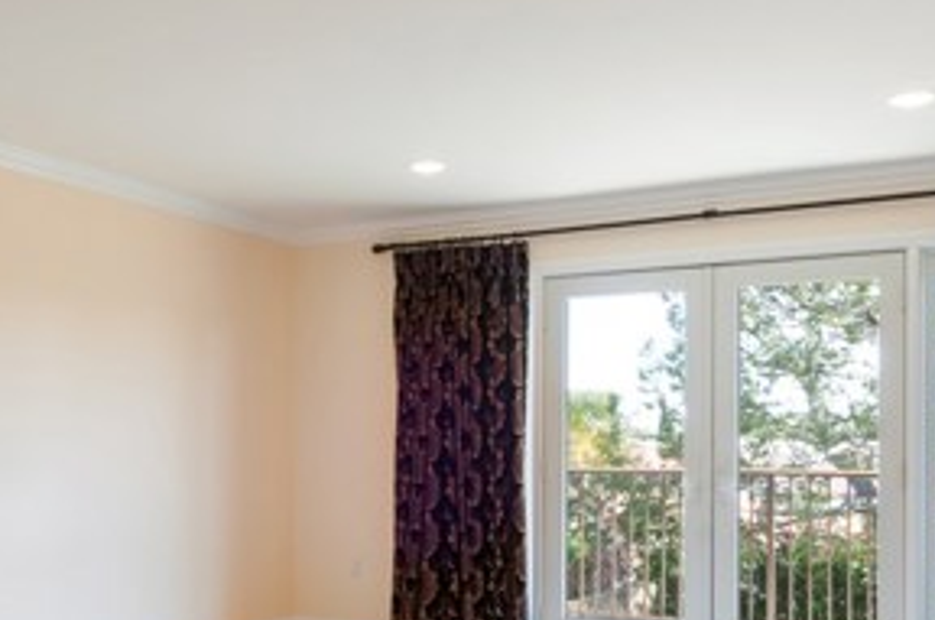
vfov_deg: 33.0
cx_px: 403
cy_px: 420
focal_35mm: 40
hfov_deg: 48.4
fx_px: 1037
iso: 200
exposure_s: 1/8
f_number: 14
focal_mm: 12
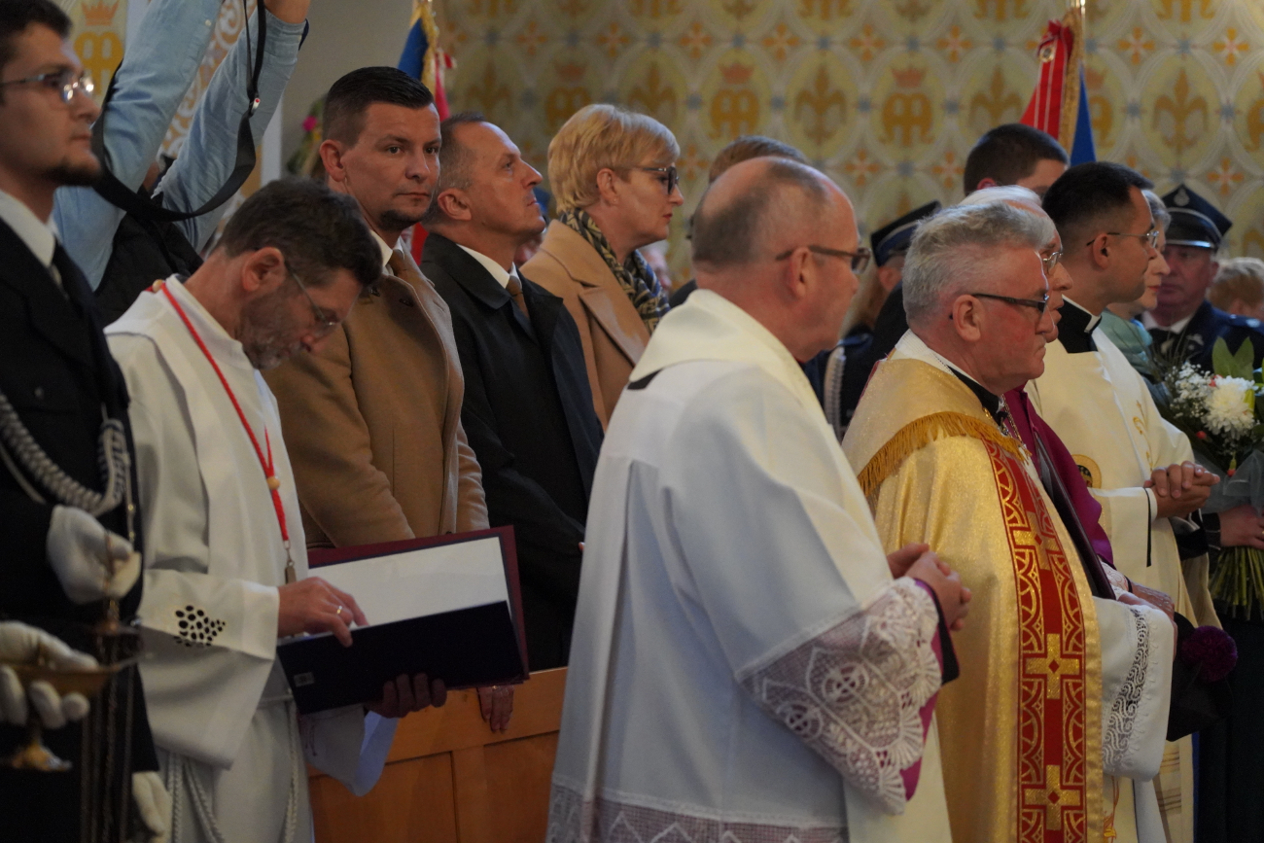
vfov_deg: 13.0
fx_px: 3687
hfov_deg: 19.5
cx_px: 632
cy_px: 422
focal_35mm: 105
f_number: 4
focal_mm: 105
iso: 12800
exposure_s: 1/160
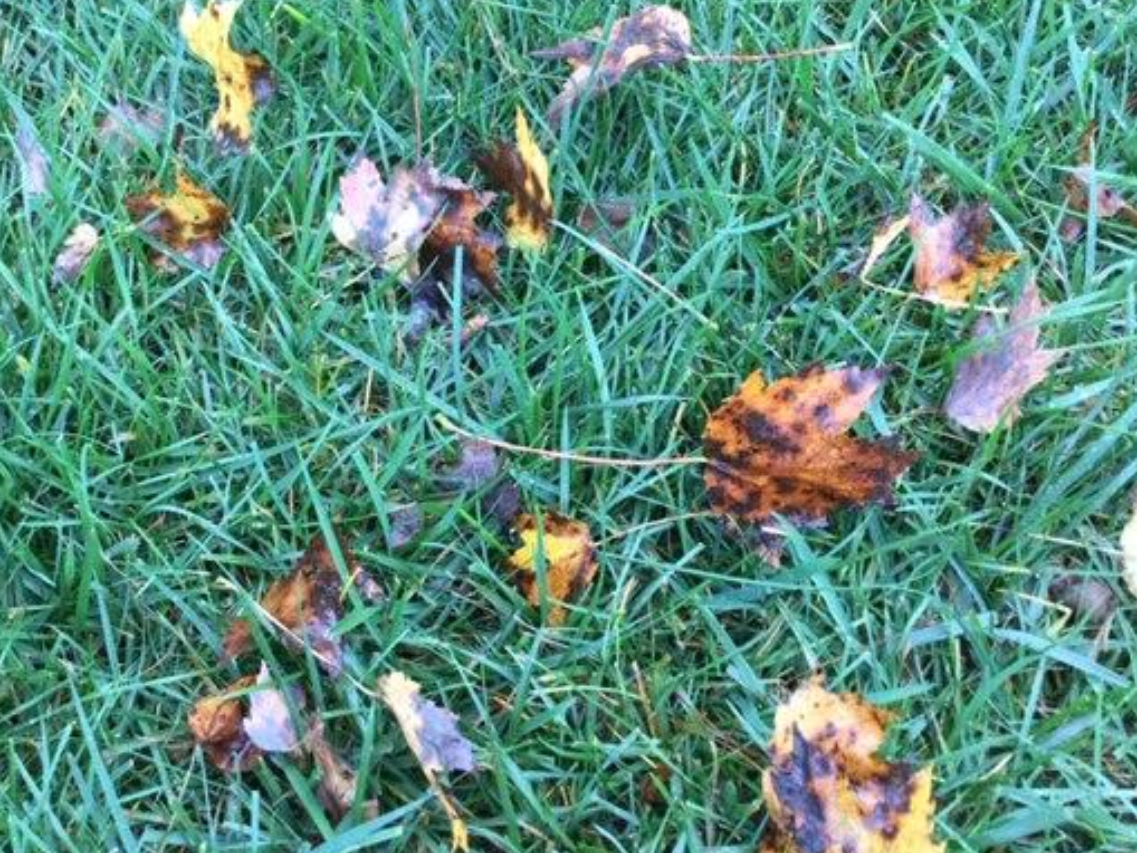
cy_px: 371
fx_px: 1281
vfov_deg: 36.8
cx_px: 482
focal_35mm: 39
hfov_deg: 47.7
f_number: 2.4
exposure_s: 1/40
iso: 32
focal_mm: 3.3
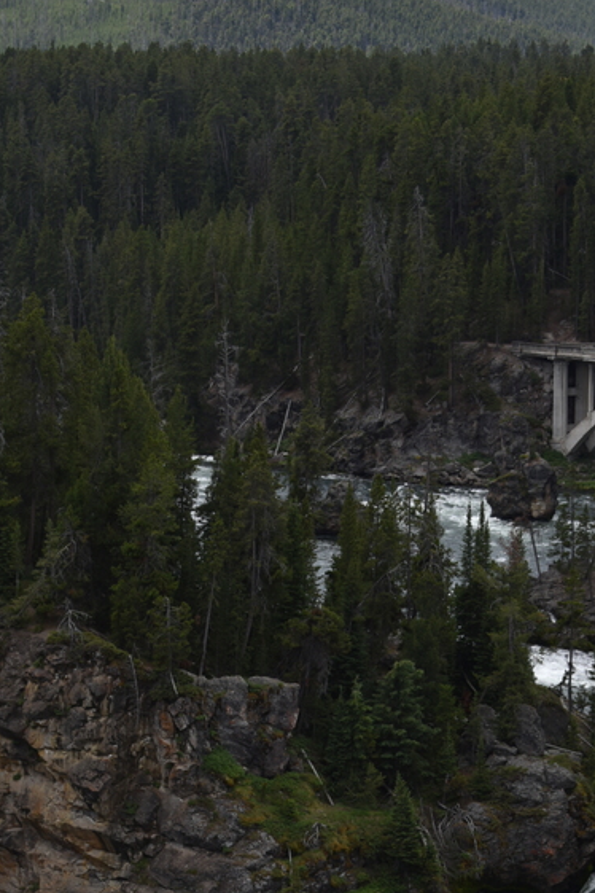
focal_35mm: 178
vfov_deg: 11.4
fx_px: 4413
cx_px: 288
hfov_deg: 7.7
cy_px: 888
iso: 100
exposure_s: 1/320
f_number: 9
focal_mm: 78
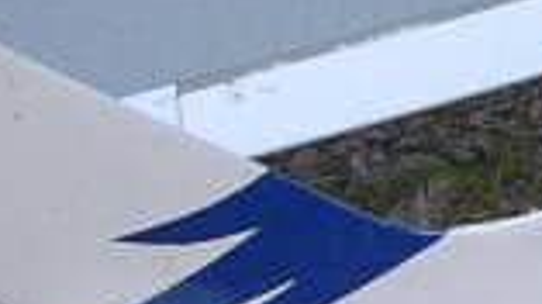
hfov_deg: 7.6
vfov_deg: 4.8
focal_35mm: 249
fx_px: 3576
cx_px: 1588
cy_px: -97
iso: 50
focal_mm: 5.8
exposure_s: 1/293
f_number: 2.8
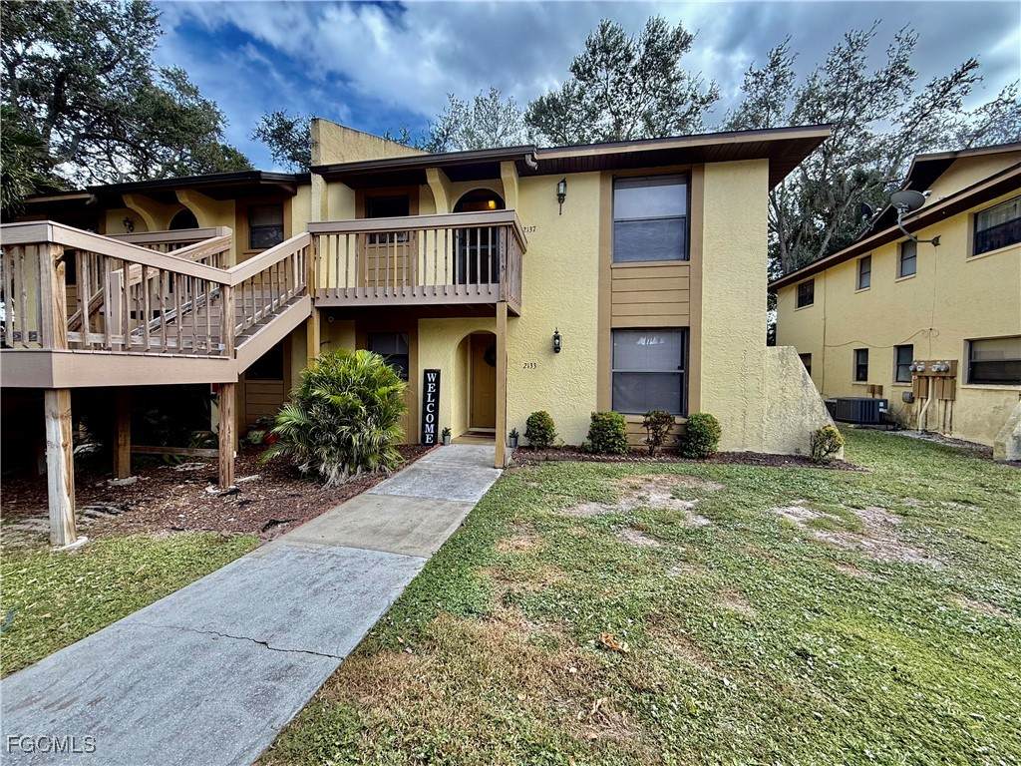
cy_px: 383
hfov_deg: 102.1
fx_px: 413
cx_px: 510
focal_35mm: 14
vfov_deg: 85.7
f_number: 2.2
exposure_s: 1/388
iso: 50
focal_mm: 2.22
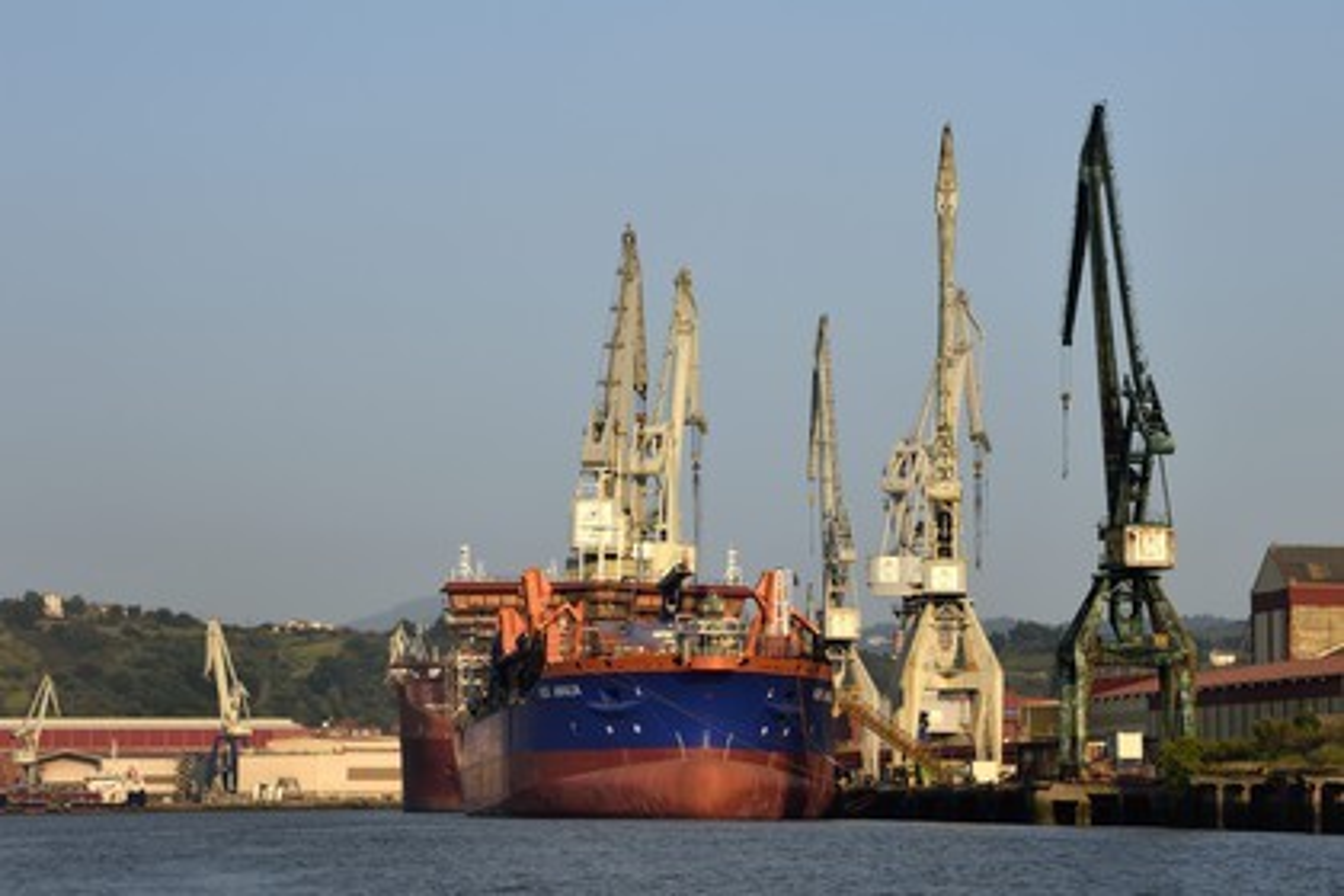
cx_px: 672
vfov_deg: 9.5
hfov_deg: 14.2
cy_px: 448
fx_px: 5413
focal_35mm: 145
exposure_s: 1/640
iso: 200
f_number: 7.1
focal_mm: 145
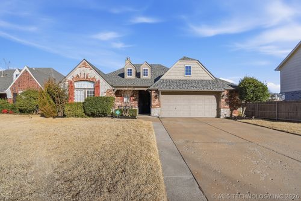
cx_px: 150
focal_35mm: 15
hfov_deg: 100.4
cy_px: 100
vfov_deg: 77.3
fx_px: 125
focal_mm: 10
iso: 250
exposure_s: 1/3200
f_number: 9
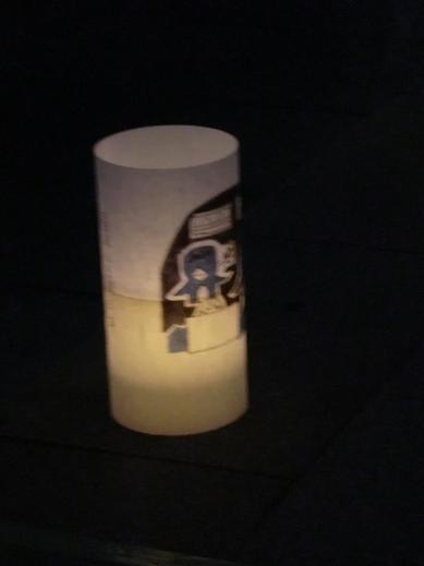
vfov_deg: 15.2
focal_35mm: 130
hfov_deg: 11.4
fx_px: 2124
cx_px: 212
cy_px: 283
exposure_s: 1/5
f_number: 6.5
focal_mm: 23.5
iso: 800
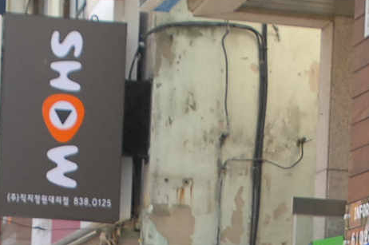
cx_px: 316
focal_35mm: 167
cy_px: 556
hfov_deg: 12.2
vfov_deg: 7.7
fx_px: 1710
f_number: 7.1
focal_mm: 24
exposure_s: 1/200
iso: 400
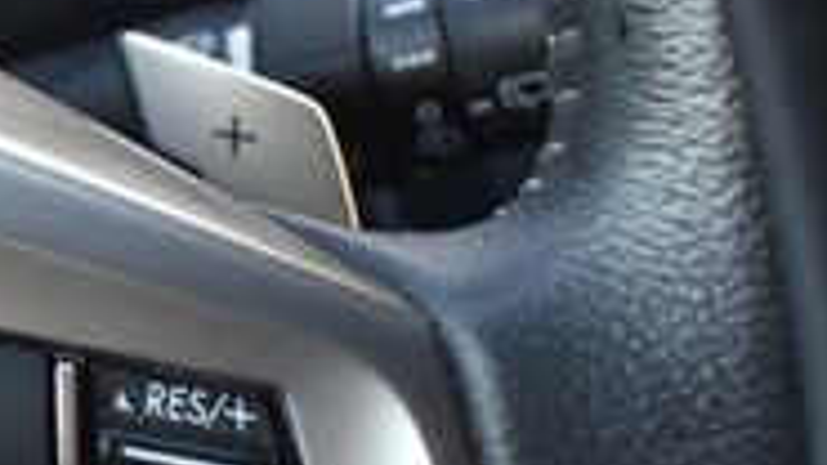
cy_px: 168
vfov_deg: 12.3
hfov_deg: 19.5
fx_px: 2149
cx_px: -340
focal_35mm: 98
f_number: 3.5
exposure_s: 1/160
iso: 800
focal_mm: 18
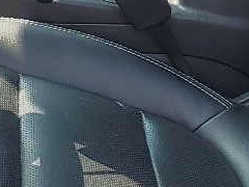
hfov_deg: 11.4
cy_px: -77
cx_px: 127
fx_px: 1244
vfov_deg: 8.4
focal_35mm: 173
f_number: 1.5
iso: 50
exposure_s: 1/500
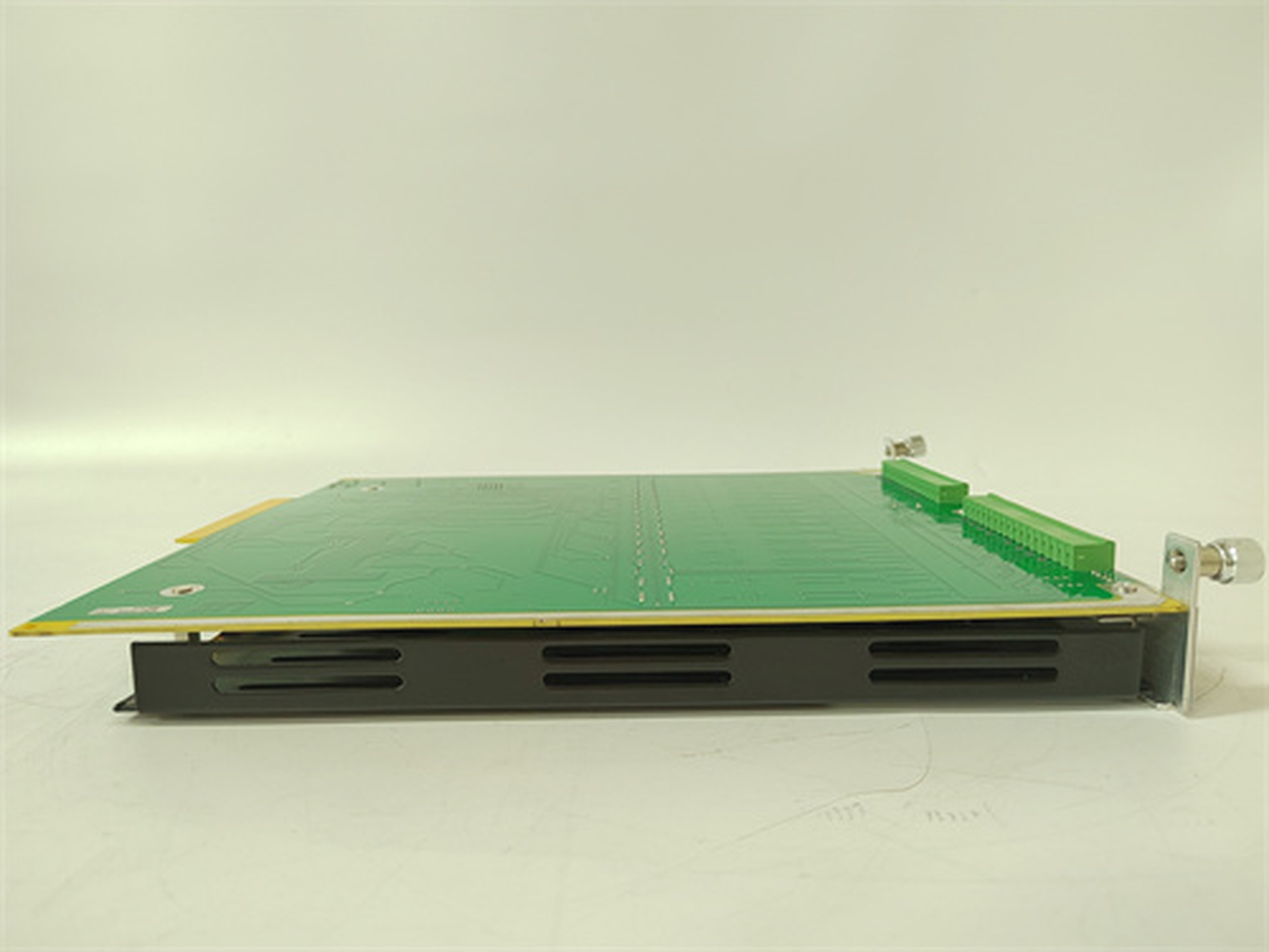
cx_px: 634
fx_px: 843
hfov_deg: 73.9
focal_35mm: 23
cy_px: 476
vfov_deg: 58.9
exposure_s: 1/50
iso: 1378
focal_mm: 5.52
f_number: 1.9
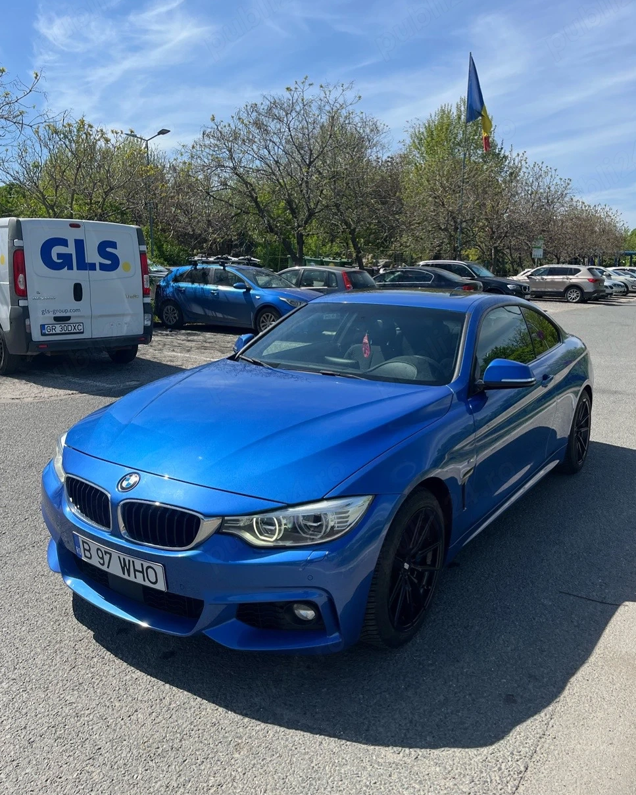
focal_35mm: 28
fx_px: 659
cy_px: 369
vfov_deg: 62.1
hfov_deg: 51.5
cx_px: 318
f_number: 1.6
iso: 50
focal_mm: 5.1
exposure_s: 1/3135
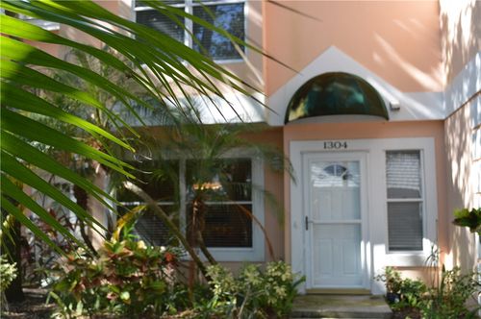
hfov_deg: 49.6
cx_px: 240
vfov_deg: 34.1
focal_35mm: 39
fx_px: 520
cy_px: 160
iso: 160
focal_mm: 26
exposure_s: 1/125
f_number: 5.6
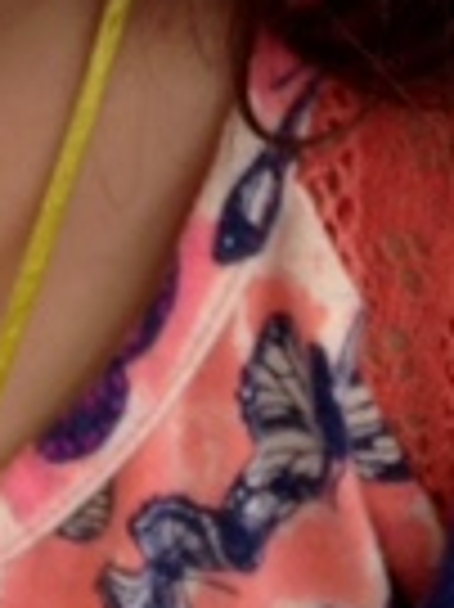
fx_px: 2750
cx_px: -94
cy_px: -739
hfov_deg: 9.3
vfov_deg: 11.0
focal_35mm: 157
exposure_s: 1/154
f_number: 2.4
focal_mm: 4.12
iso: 50
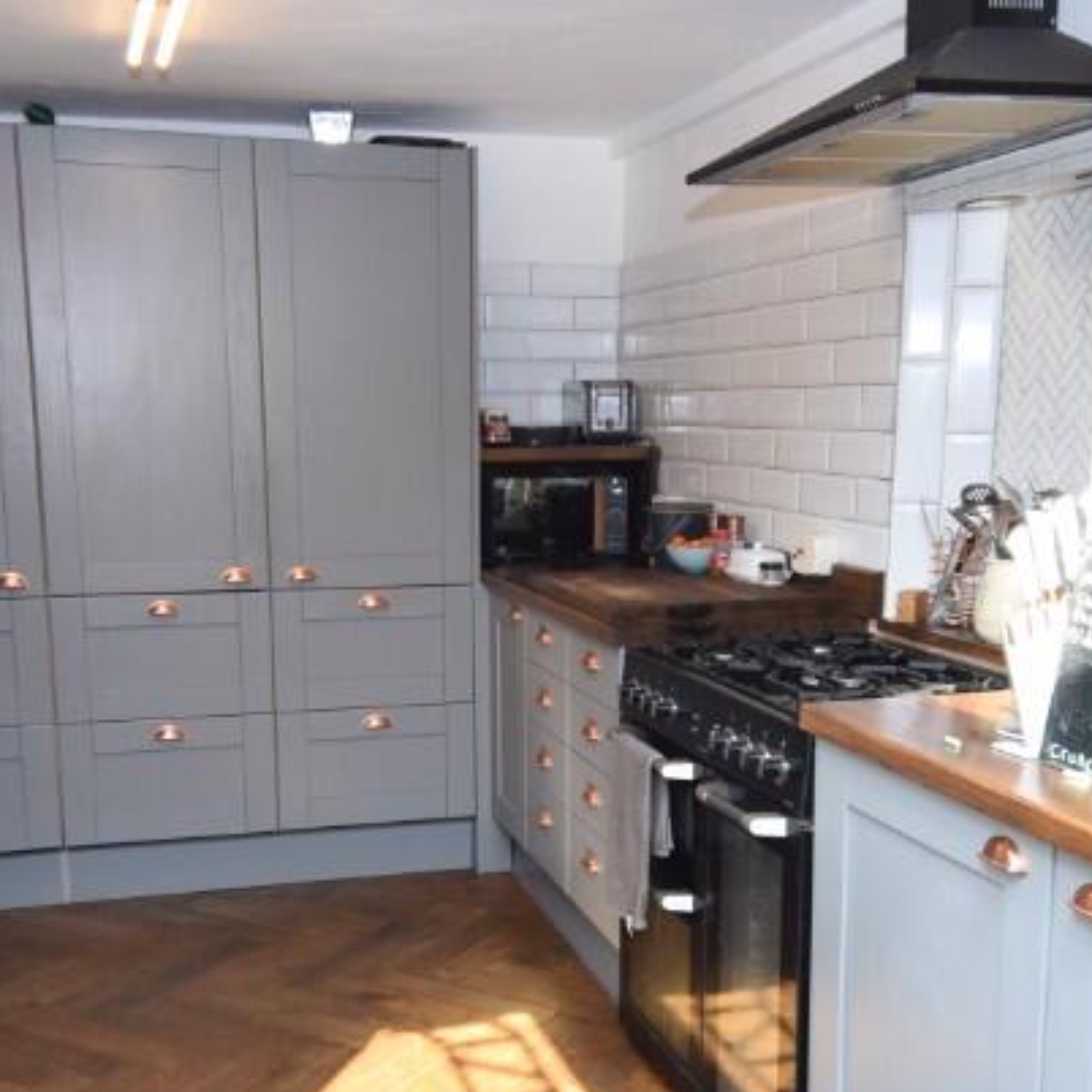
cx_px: 511
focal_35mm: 39
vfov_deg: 42.4
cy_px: 704
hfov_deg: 42.8
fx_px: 1392
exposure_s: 1/100
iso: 400
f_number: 5
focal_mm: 12
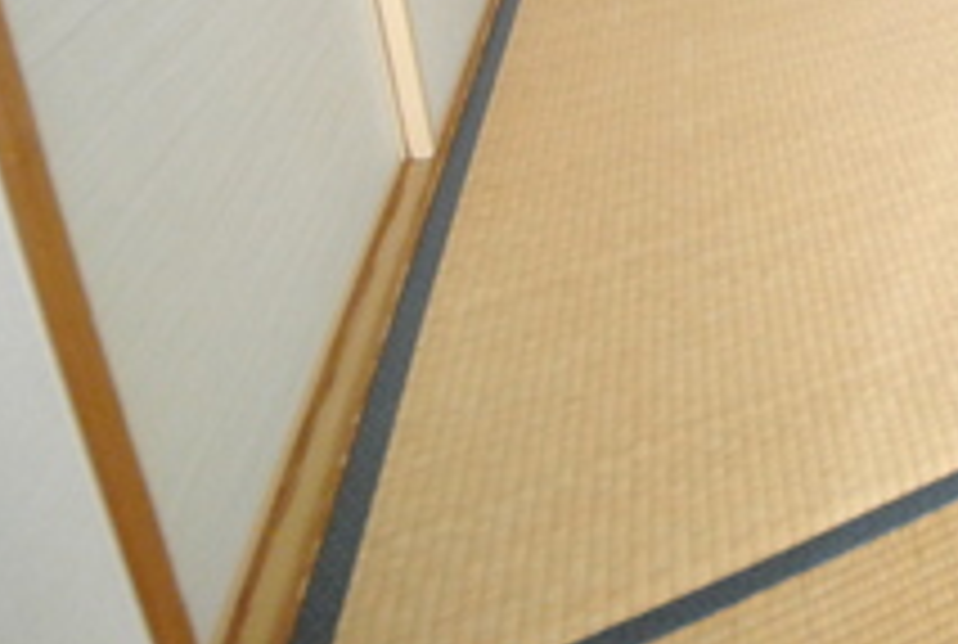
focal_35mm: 36
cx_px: 1331
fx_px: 960
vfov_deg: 27.8
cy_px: -275
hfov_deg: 33.0
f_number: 4.5
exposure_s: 1/13
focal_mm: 8
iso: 1600
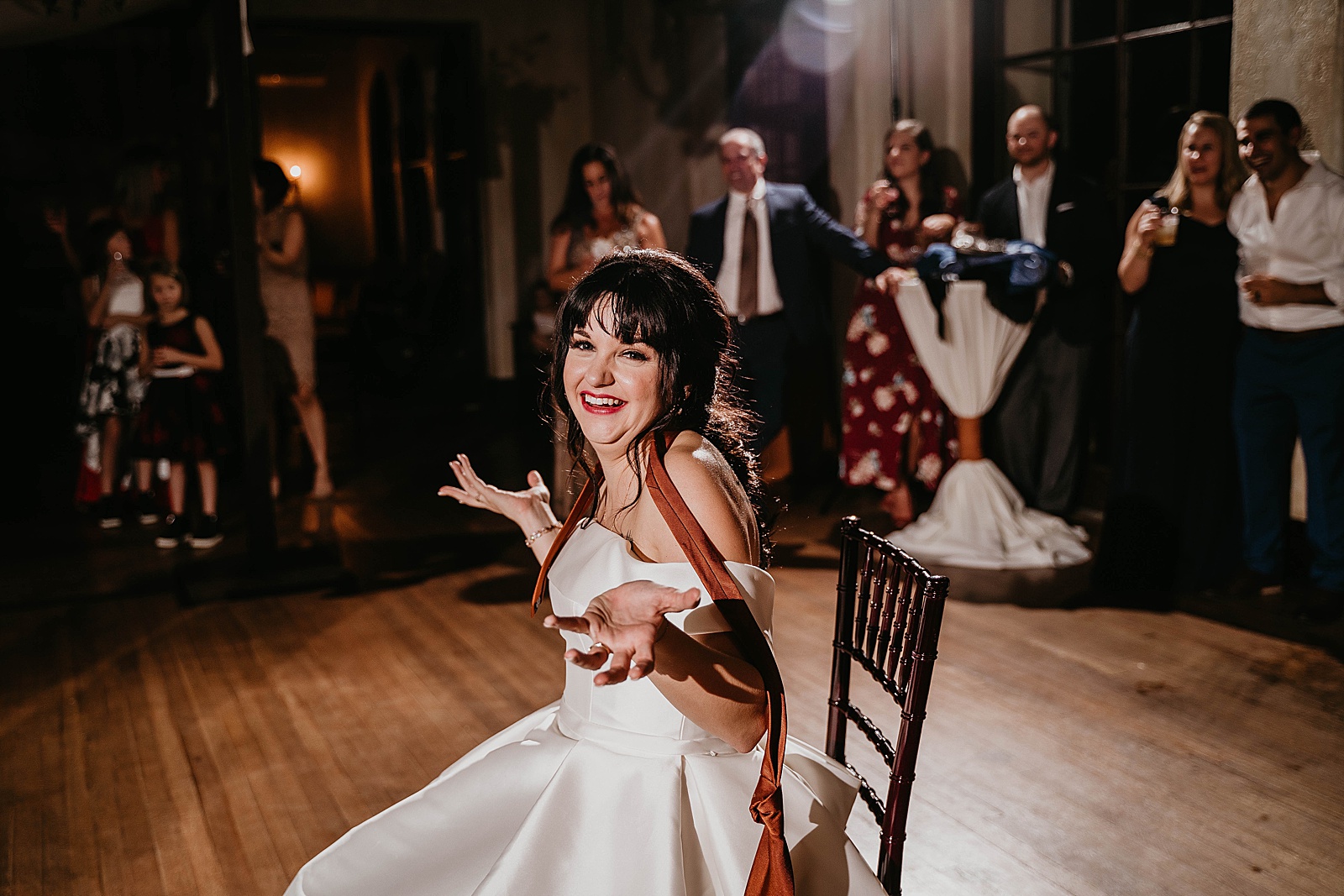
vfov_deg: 35.1
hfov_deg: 50.7
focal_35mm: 38
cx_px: 672
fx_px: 1419
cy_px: 448
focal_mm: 38
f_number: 2.8
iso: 640
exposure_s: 1/160
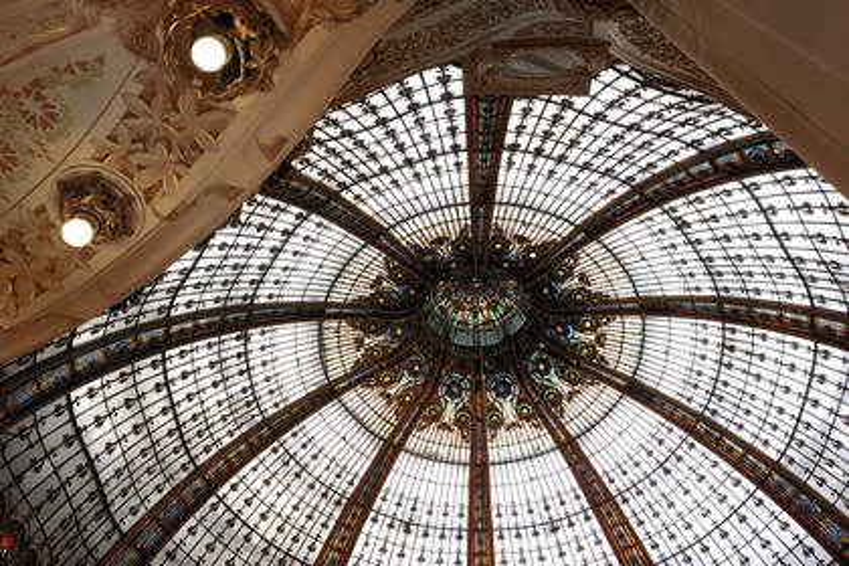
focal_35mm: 32
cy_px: 283
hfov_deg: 58.7
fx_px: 755
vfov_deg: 41.1
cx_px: 424
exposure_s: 1/50
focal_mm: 32
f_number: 11
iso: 800
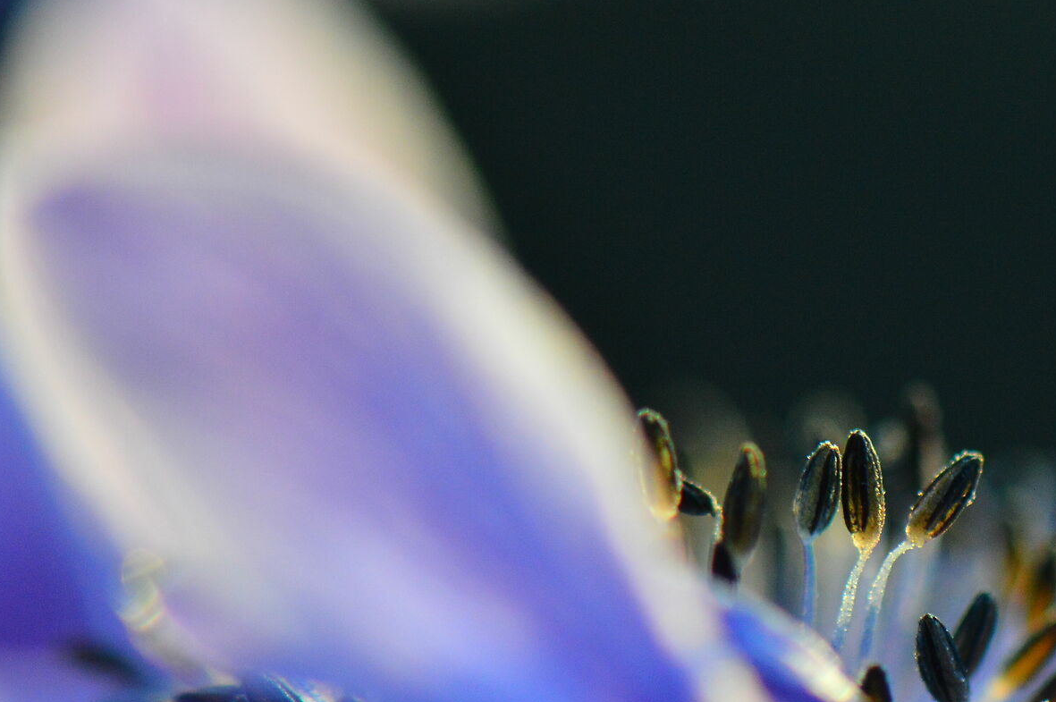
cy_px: 517
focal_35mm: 320
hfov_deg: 6.4
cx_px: 840
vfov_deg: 4.3
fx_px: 9378
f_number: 7.1
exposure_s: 1/400
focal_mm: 105
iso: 800
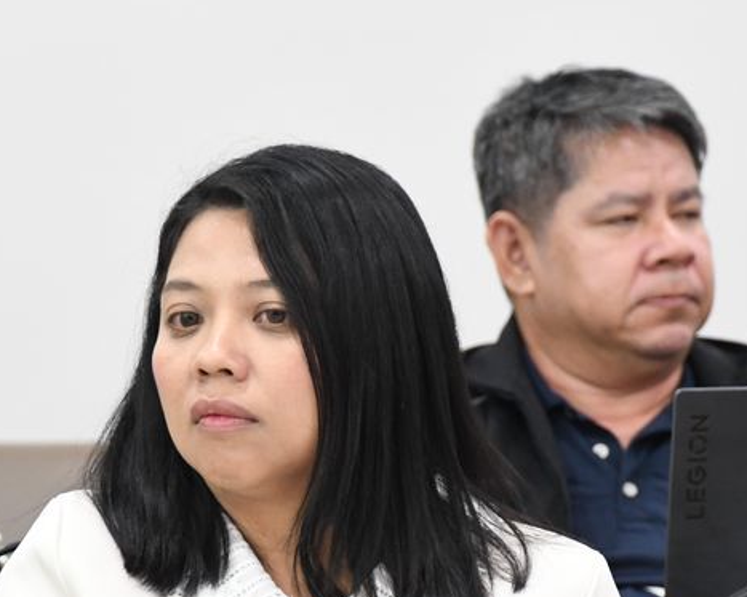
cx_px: 272
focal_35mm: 377
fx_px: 8330
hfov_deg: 5.1
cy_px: 423
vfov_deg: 4.1
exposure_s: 1/50
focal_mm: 122
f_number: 5.6
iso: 2800
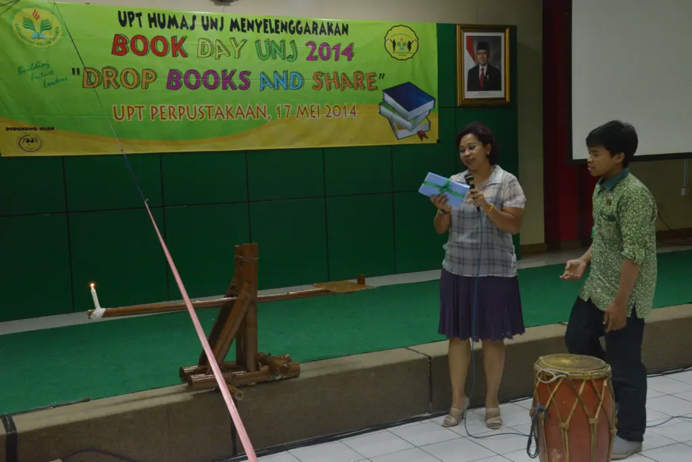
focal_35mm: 44
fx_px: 846
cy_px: 231
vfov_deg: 30.5
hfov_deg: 44.5
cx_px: 346
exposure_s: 1/30
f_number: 14
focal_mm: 44
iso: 6400
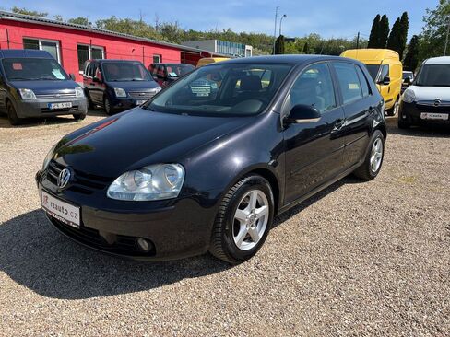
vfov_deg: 53.1
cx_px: 225
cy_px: 168
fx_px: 338
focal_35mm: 26
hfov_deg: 67.3
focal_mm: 5.1
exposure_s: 1/2899
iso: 50
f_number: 1.6
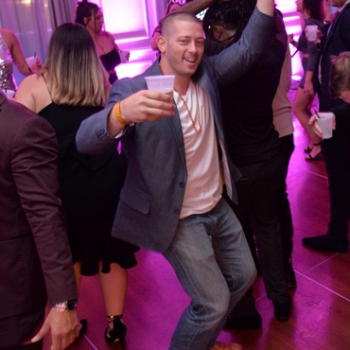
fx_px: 526
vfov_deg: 36.4
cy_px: 118
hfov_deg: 34.8
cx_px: 310
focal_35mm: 46
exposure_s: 1/40
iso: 2000
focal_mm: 20
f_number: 3.5
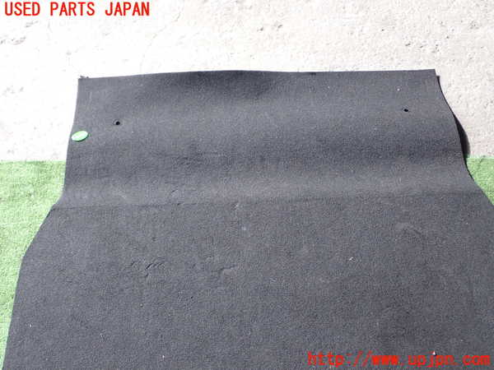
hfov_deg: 42.9
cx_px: 247
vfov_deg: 32.9
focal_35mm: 44
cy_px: 185
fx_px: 628
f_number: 2.9
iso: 100
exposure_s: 1/80
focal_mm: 7.84
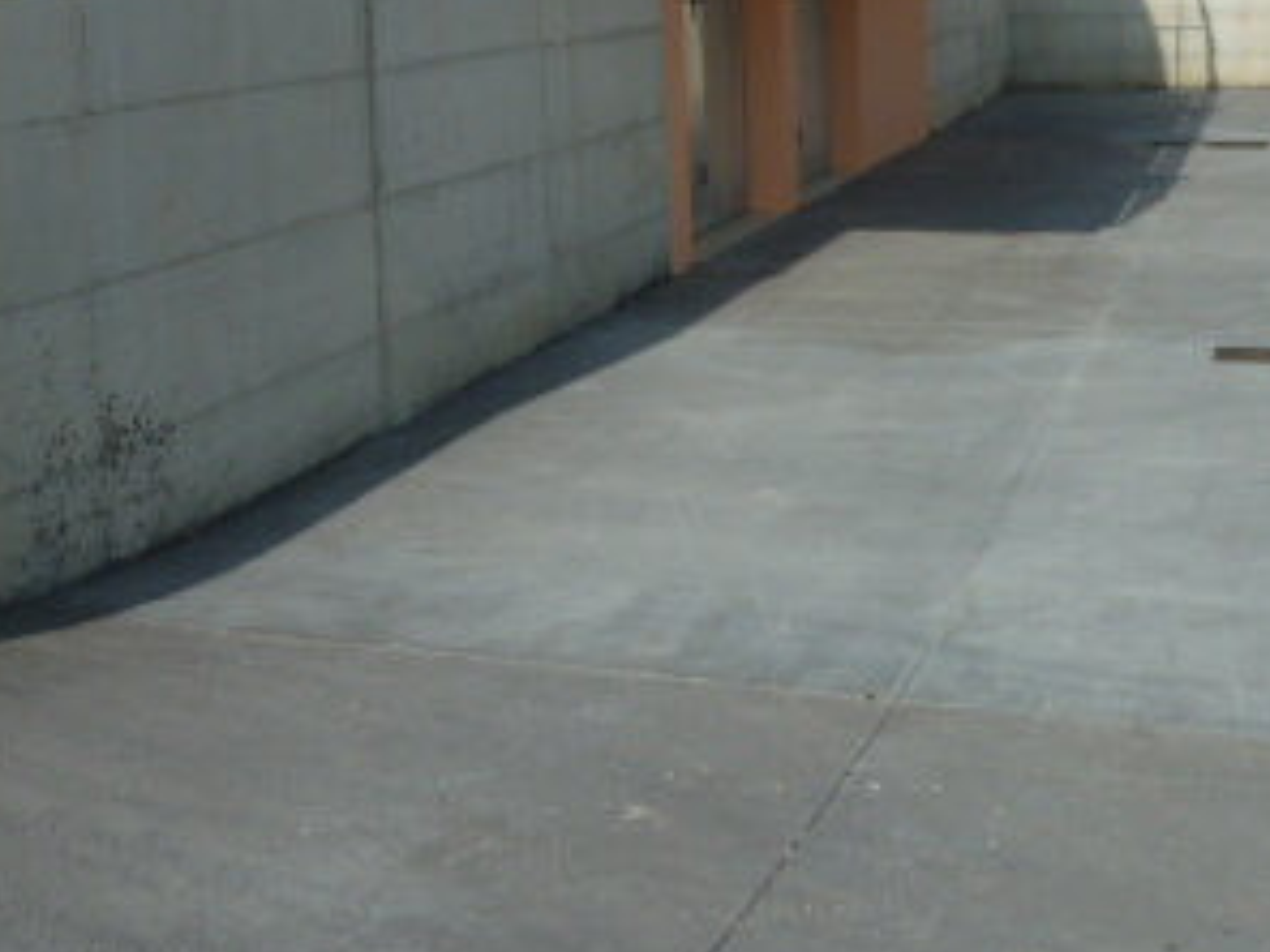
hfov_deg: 35.5
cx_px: 708
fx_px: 1981
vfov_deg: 26.4
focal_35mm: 54
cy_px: 150
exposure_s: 1/500
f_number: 5.6
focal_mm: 4.1
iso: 80
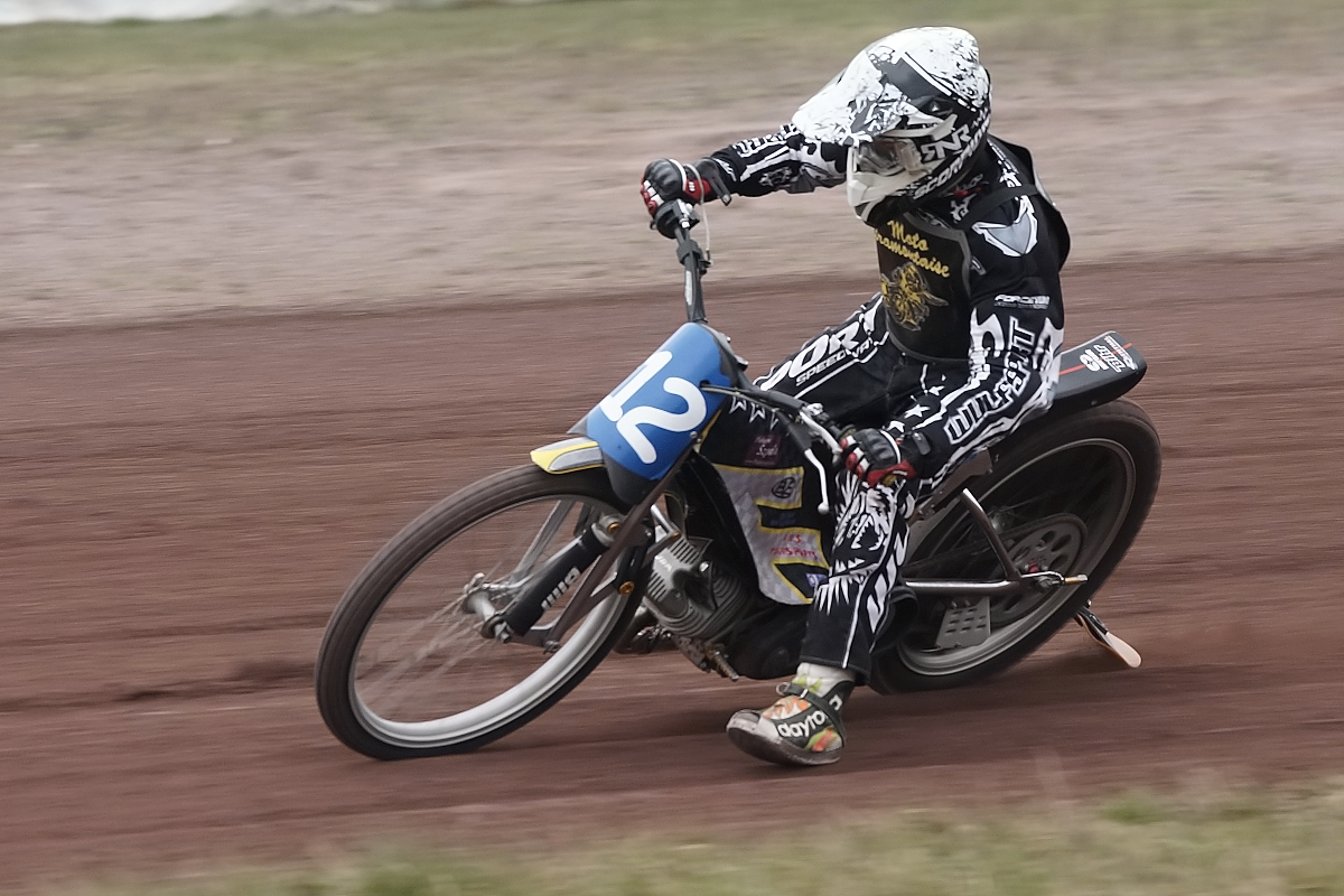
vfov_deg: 4.0
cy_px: 448
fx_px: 12879
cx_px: 672
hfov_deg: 6.0
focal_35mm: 345
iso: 400
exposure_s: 1/400
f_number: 9
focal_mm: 230
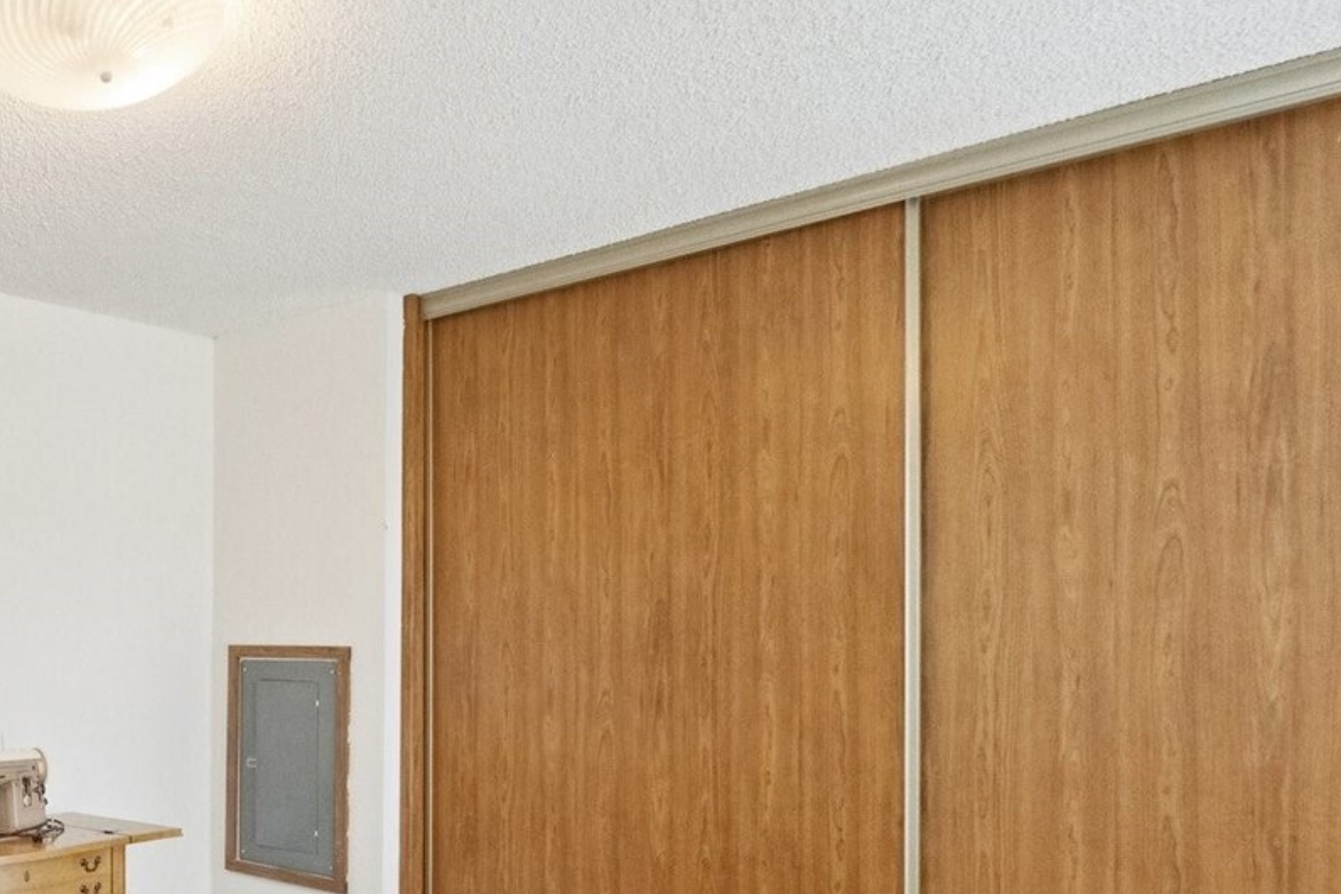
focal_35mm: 32
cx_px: 77
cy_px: 633
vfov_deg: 40.3
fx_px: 1192
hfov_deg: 50.4
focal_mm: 10
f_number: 9
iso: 3200
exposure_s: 1/30
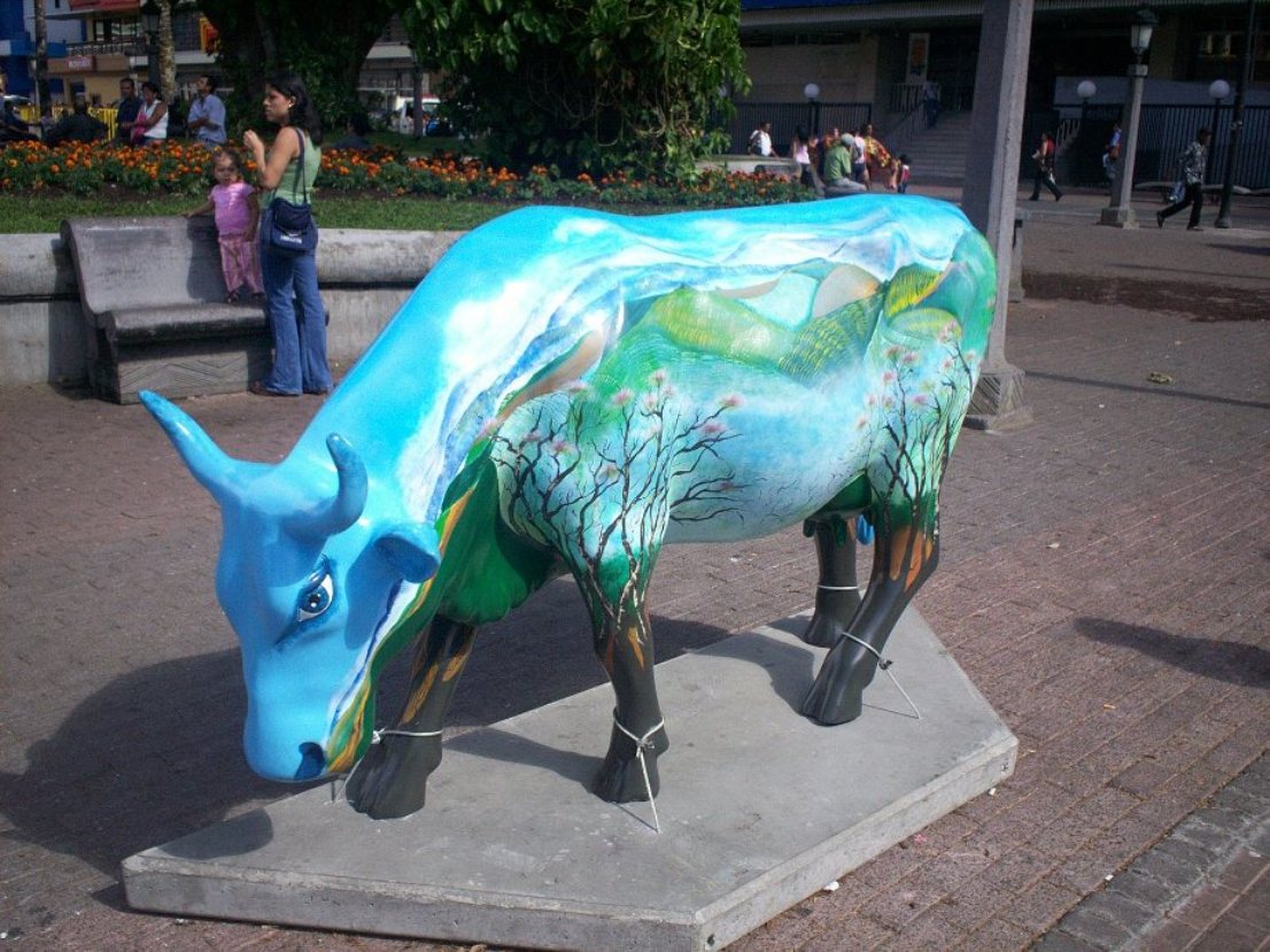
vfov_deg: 39.6
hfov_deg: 51.4
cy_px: 476
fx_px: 1320
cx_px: 635
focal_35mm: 36
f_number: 4.5
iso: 100
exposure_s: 1/372
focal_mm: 6
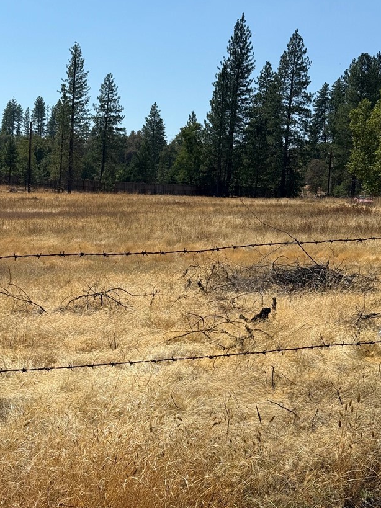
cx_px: 166
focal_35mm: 60
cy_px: 290
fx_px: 881
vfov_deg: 32.1
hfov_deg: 24.4
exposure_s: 1/7143
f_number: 1.78
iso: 64
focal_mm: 6.76
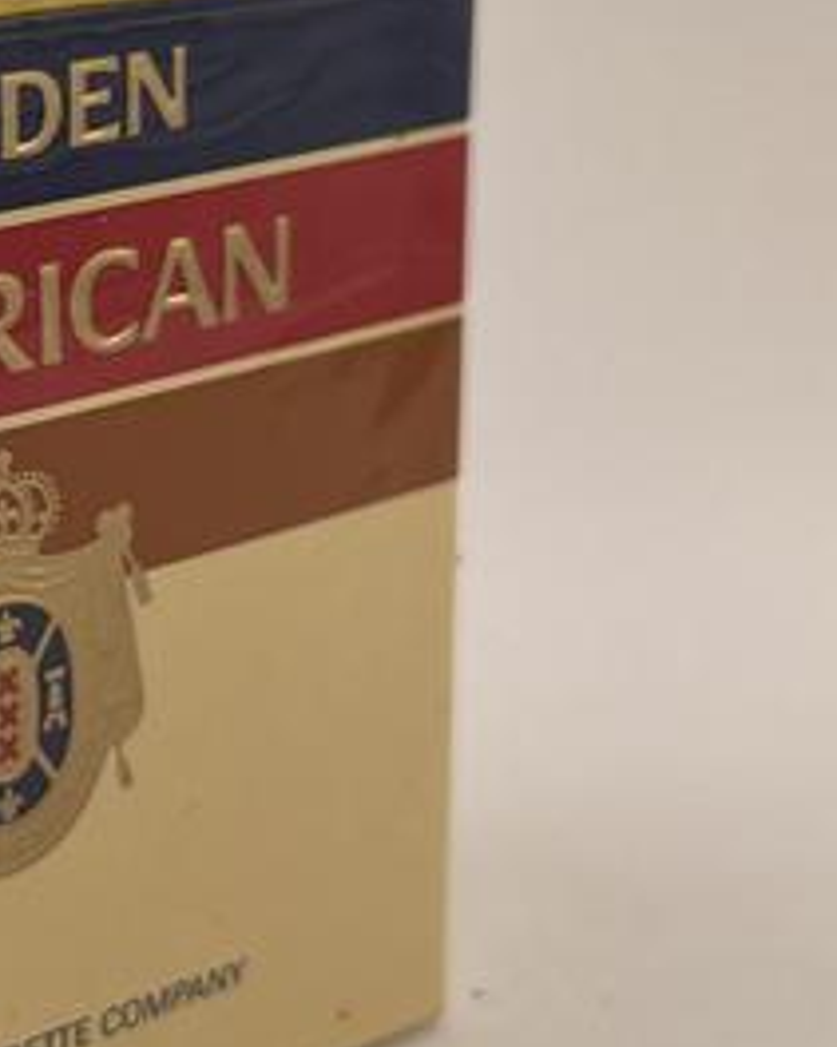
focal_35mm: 96
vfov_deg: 19.9
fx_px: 2974
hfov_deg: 15.4
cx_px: -182
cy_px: 317
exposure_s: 1/218
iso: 40
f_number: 1.6
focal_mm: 5.1
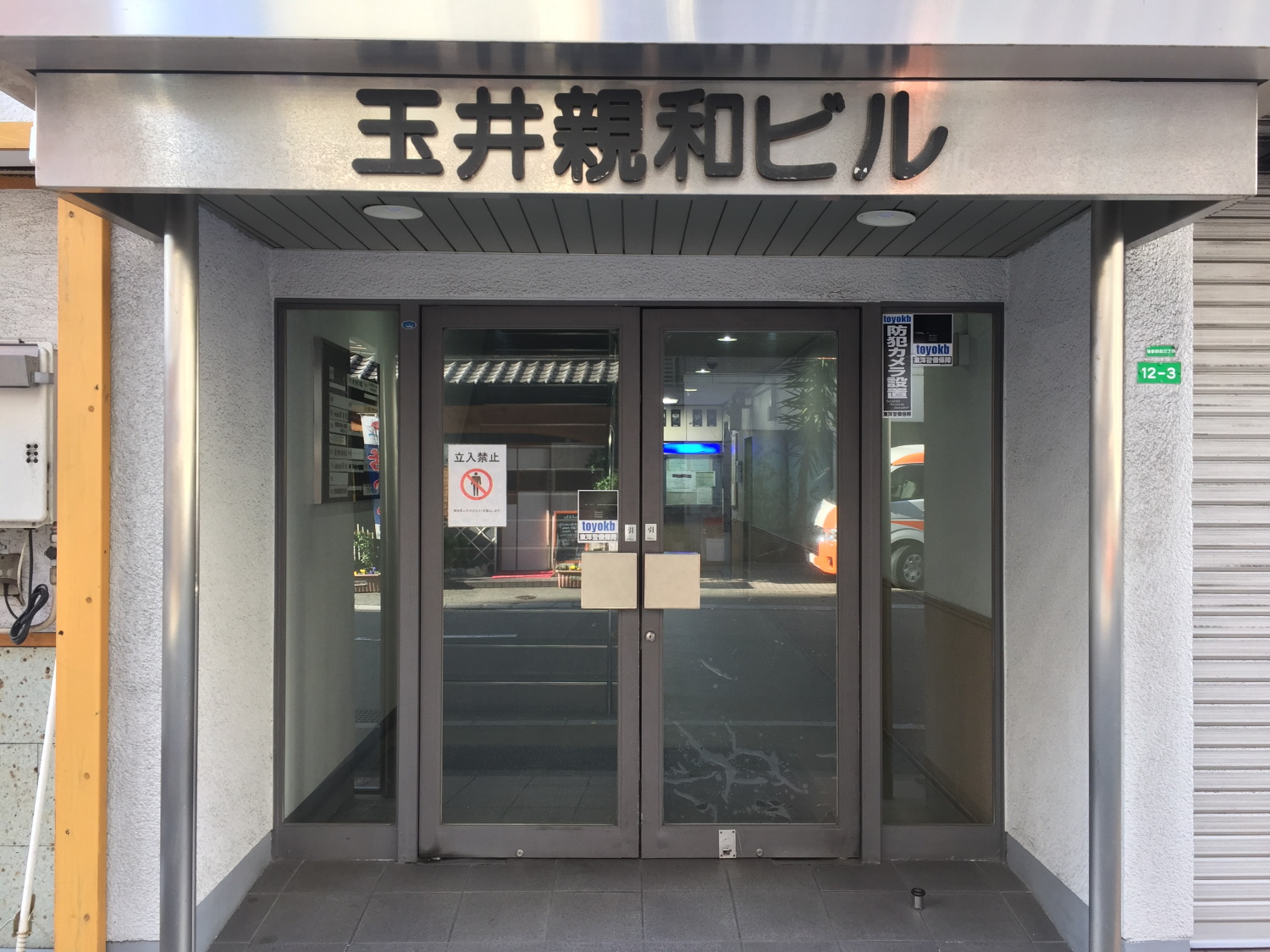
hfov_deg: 61.7
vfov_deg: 48.2
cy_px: 476
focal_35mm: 29
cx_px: 635
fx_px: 1064
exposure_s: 1/40
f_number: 2.2
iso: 32
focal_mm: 4.15
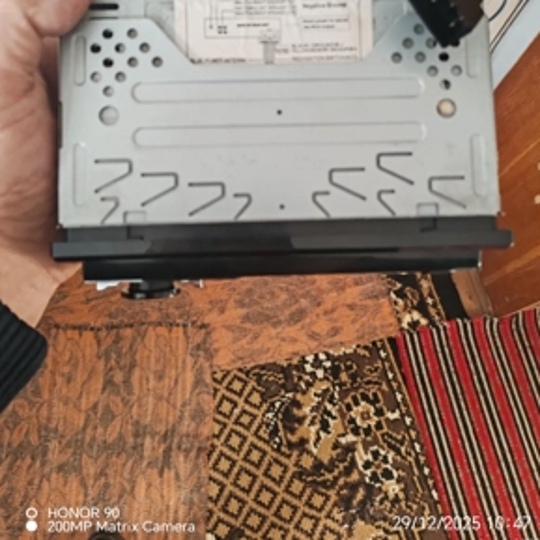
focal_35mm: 33
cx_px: 278
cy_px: 178
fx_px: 582
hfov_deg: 49.7
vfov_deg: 48.8
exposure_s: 1/50
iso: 640
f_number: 1.9
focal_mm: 6.12
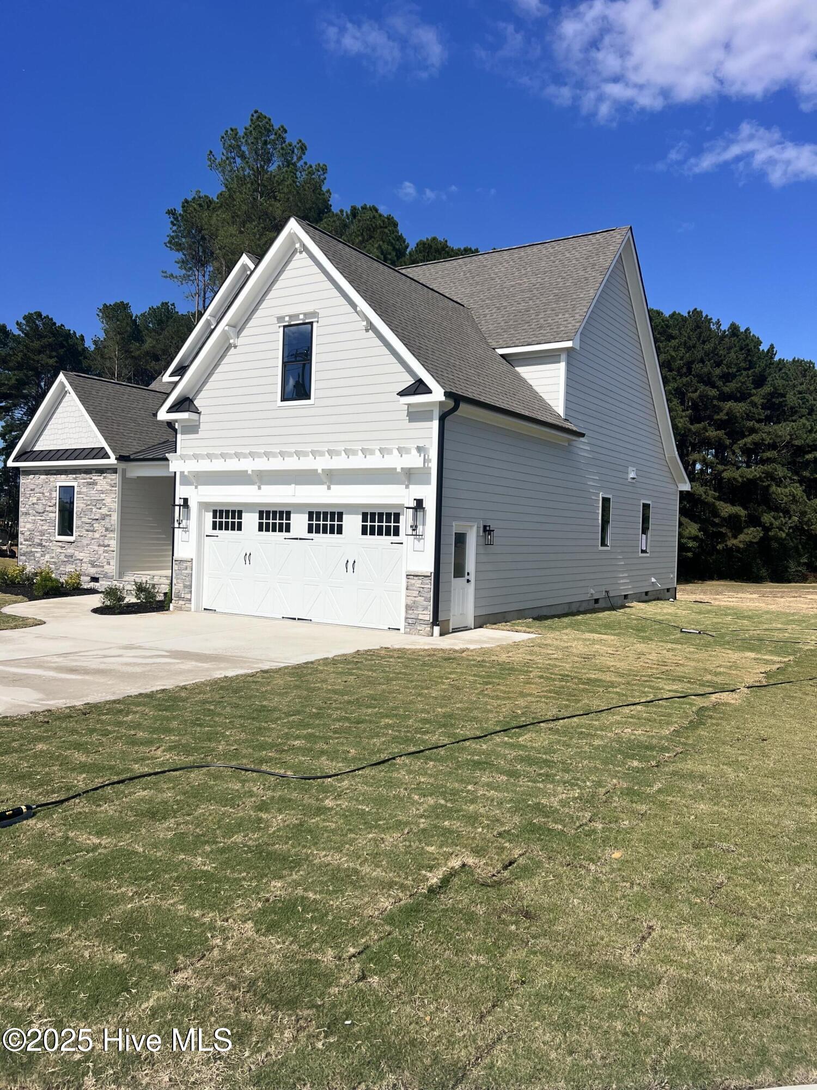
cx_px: 408
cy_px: 545
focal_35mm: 26
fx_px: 818
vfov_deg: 67.3
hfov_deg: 53.1
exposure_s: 1/8696
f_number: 1.5
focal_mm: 5.7
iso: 50
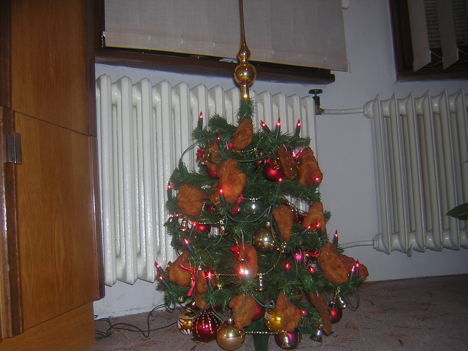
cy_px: 176
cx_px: 234
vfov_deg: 39.7
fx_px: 487
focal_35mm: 36
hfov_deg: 51.4
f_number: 2.6
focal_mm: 4.7
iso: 100
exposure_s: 1/60.1
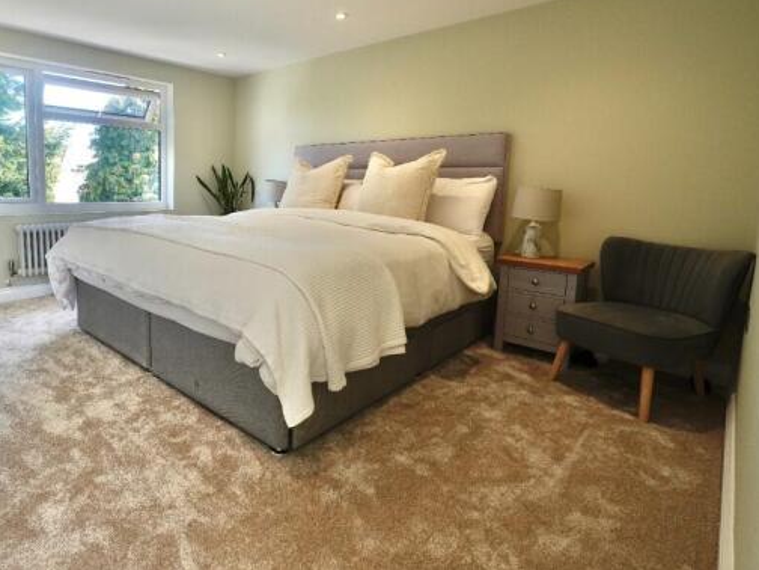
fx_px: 452
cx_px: 273
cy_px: 242
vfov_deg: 64.0
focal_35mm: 21
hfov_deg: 78.2
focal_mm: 11
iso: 200
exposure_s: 1/160
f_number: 4
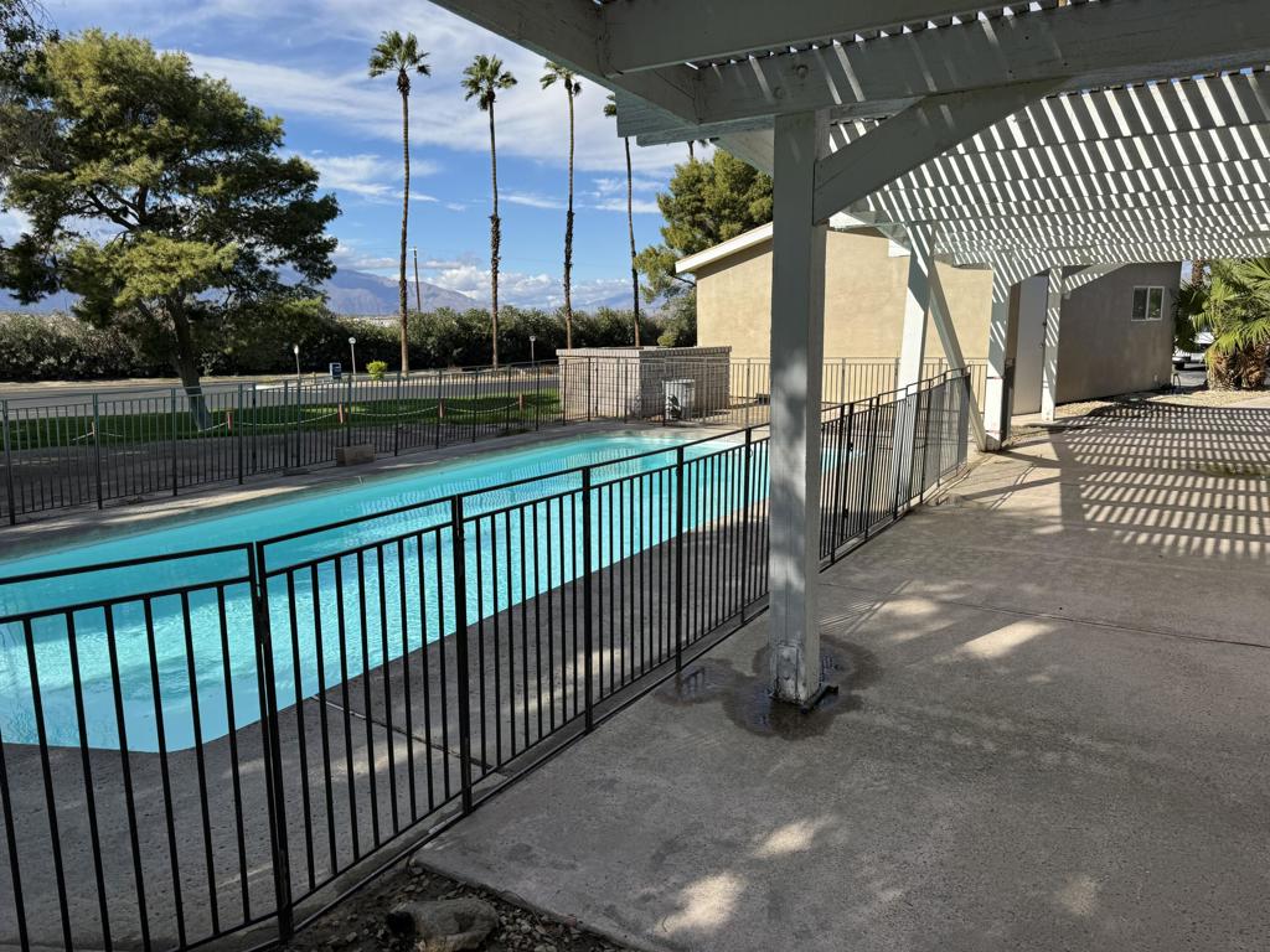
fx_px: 881
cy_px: 476
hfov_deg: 71.6
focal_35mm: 24
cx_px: 635
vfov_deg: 56.8
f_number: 1.78
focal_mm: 6.76
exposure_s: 1/4950
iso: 80
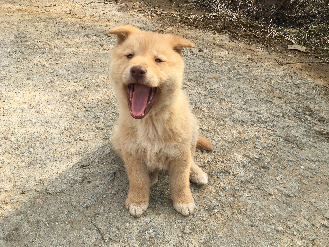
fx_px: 276
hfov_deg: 61.7
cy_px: 124
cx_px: 164
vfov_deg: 48.2
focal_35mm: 29
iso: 25
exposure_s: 1/699
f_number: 2.2
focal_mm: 4.15
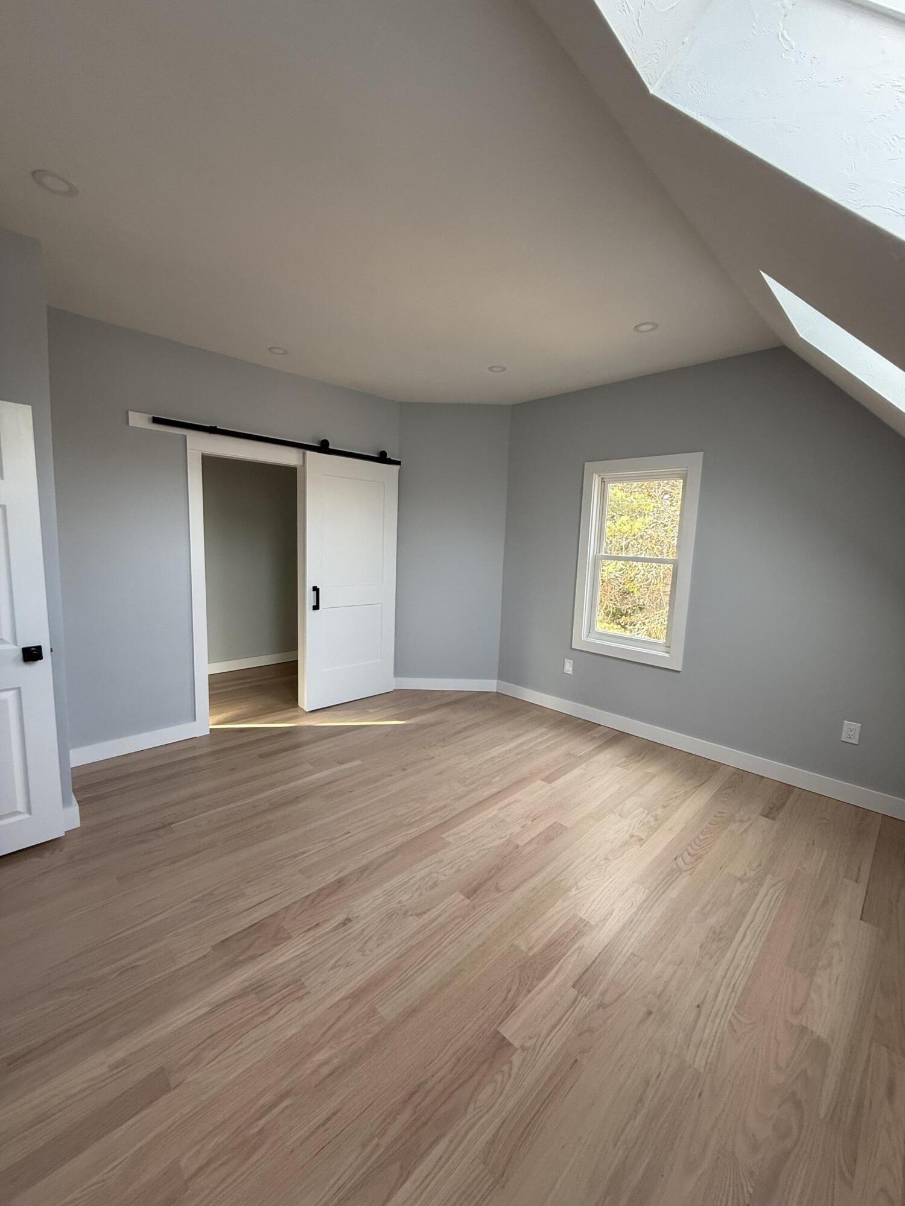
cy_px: 603
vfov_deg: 102.1
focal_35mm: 14
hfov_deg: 85.7
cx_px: 452
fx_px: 488
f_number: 2.2
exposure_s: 1/99
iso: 125
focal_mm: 2.22
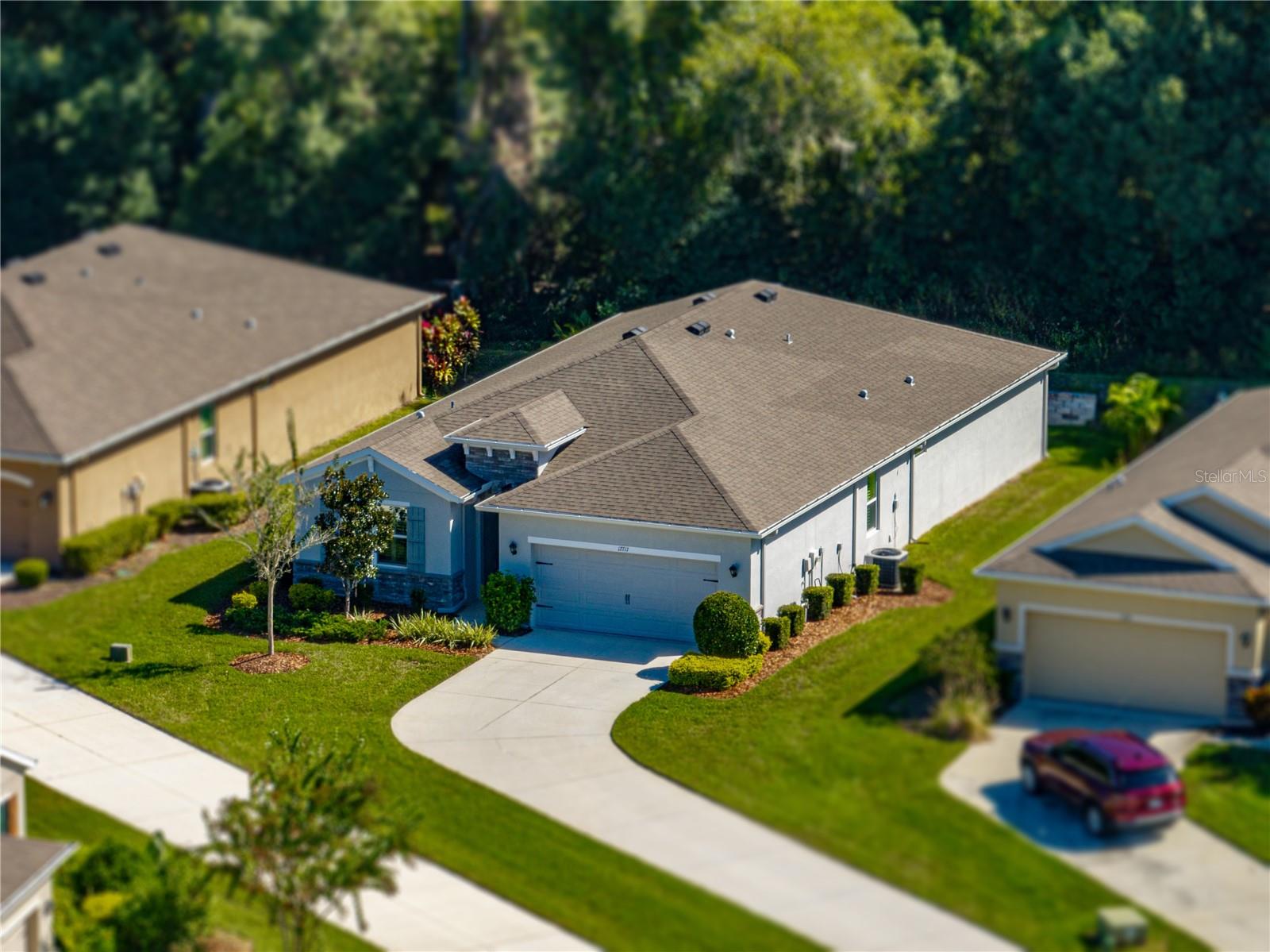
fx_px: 5905
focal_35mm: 161
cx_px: 635
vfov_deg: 9.2
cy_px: 476
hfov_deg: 12.3
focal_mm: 29.85
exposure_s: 1/200
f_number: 4.4
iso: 100
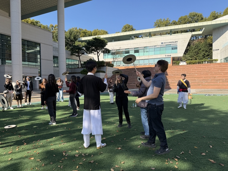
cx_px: 114
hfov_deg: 71.6
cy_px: 86
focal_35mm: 24
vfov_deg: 56.8
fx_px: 158
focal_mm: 6.76
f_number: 1.78
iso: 80
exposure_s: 1/2445
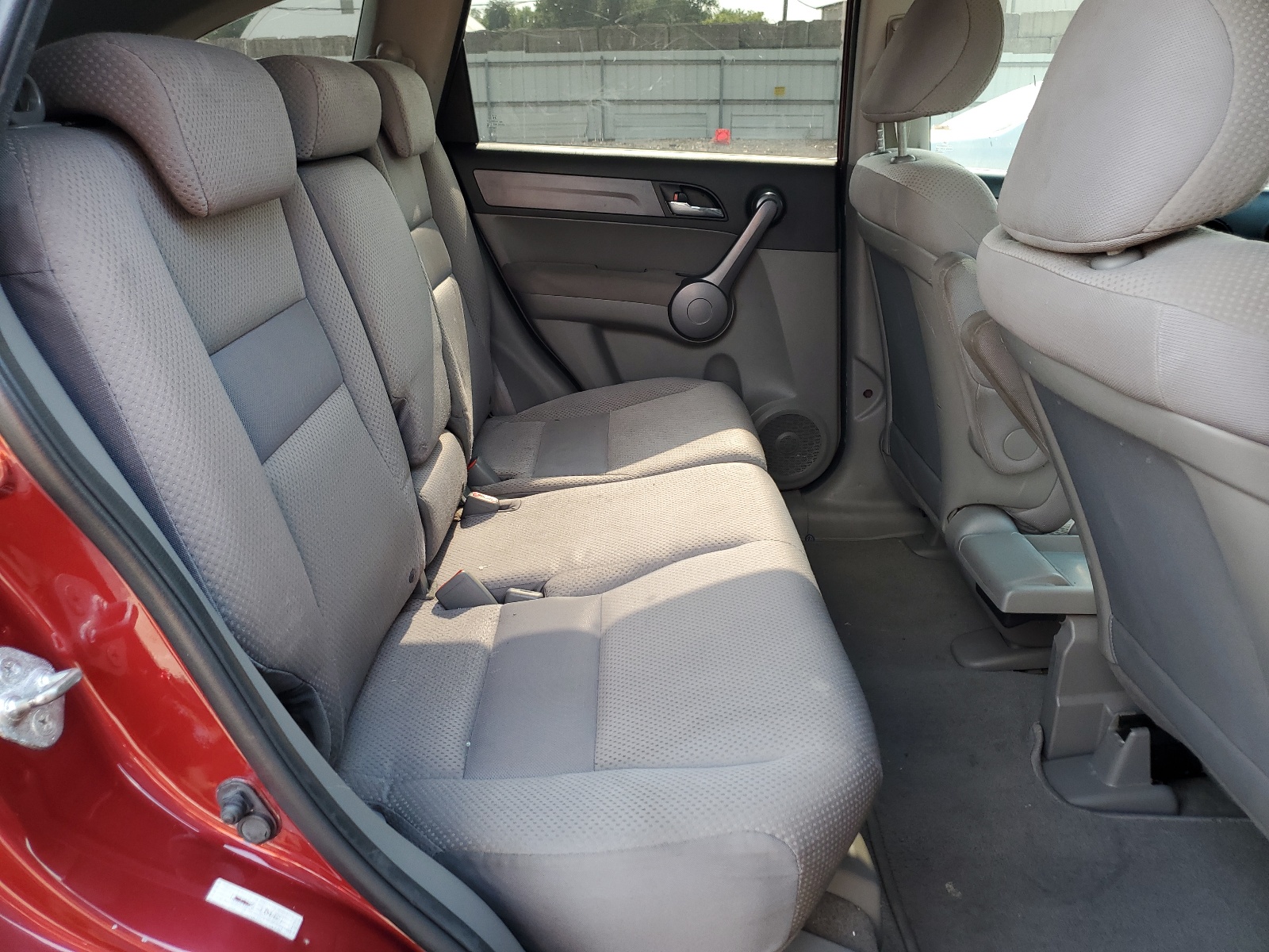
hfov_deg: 67.3
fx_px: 953
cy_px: 476
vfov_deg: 53.1
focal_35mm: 26
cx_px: 634
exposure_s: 1/120
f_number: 1.5
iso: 50
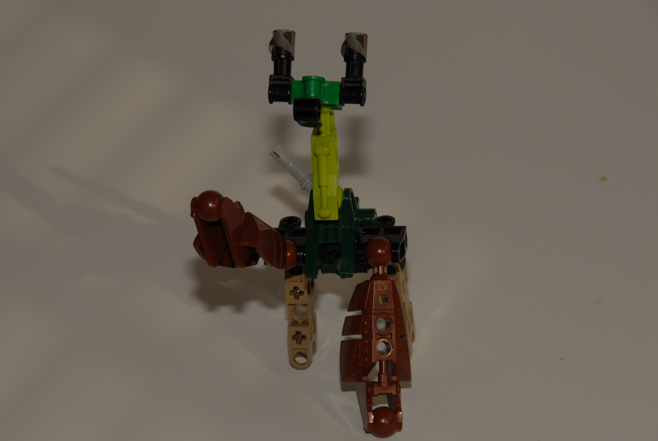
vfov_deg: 4.4
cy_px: 218
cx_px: 318
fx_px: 5691
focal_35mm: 311
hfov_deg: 6.6
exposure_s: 1/60
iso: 100
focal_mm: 200
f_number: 11
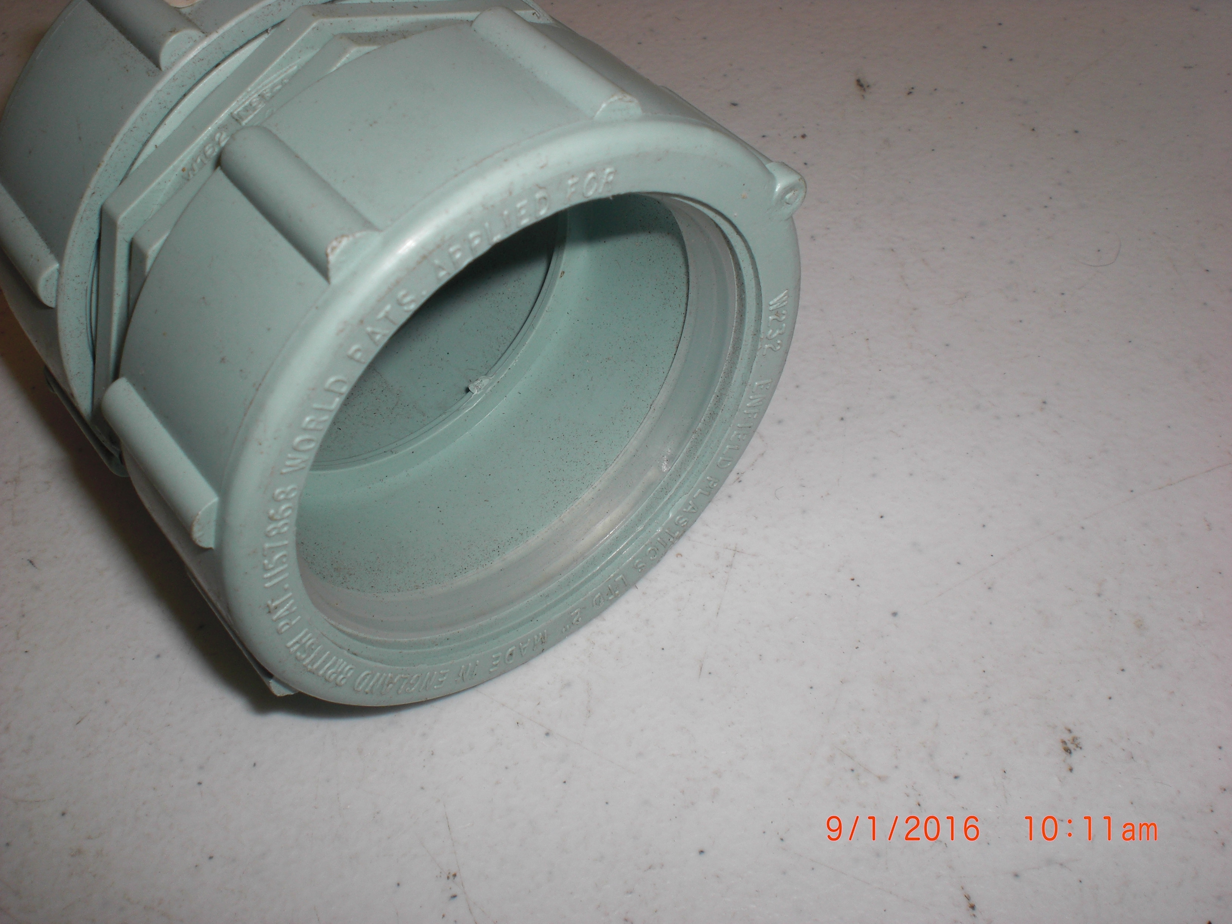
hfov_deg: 49.0
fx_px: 1352
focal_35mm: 38
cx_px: 616
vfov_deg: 37.7
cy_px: 462
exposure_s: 1/60
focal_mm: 6.3
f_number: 5.6
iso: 64
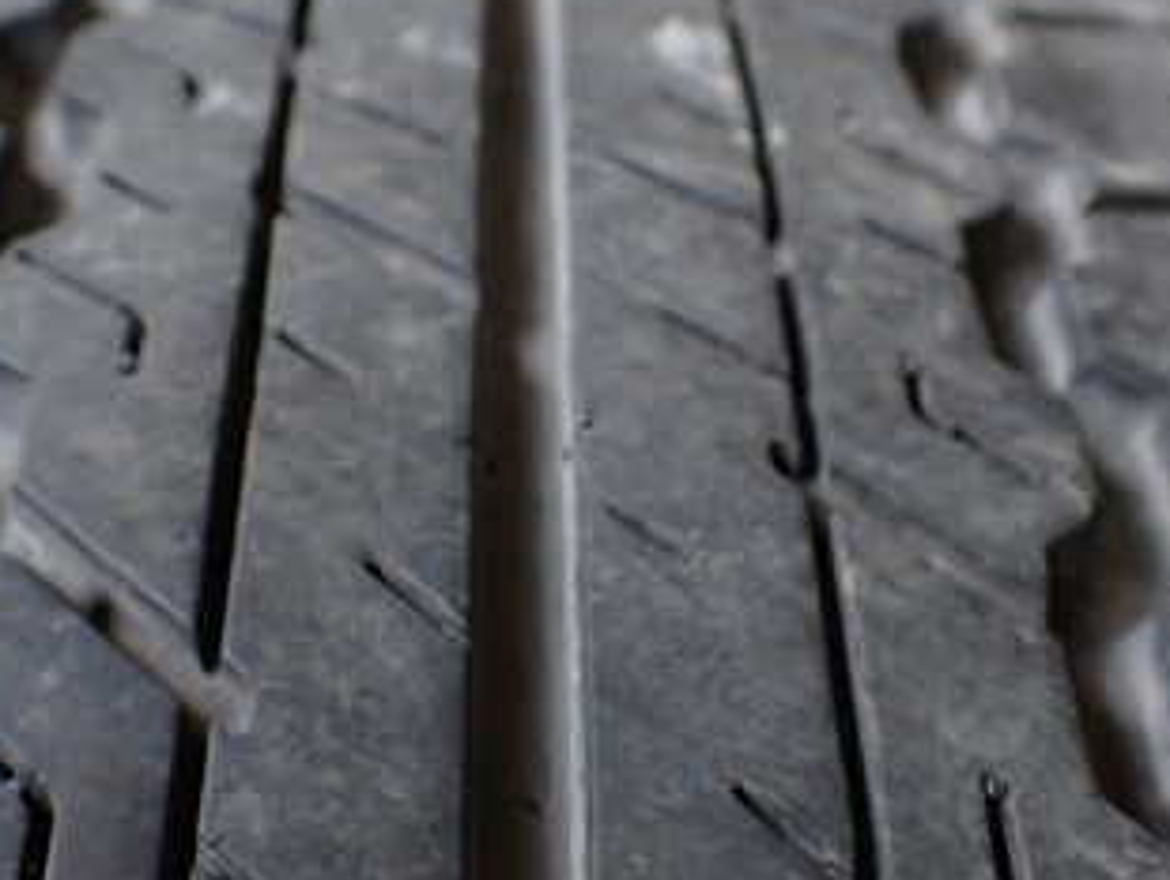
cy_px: 313
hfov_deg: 33.1
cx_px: 487
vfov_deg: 25.2
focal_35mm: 58
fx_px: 1962
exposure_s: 1/125
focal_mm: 5.4
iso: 400
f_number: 2.3
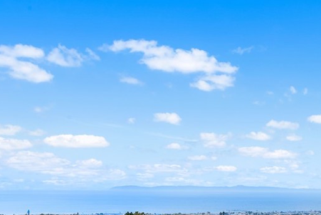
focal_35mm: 68
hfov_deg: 29.0
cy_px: 198
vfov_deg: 19.6
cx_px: 254
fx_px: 607
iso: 100
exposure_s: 1/400
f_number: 8
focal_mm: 34
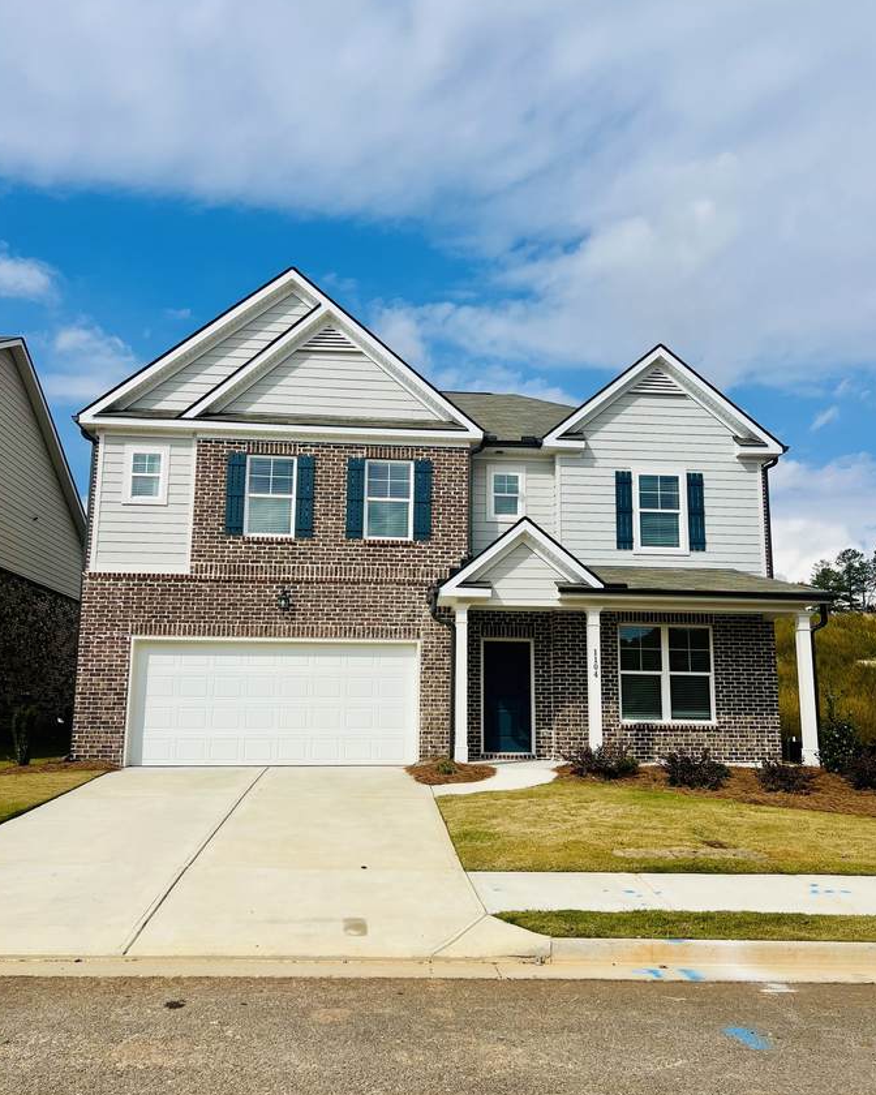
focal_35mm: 29
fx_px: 940
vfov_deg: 60.4
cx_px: 455
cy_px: 549
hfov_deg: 50.0
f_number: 1.5
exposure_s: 1/8696
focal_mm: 5.7
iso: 50
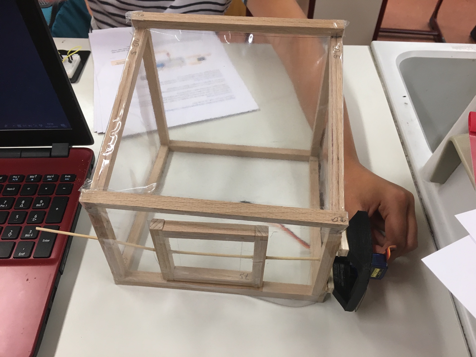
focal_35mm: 29
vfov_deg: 48.2
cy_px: 178
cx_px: 238
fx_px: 399
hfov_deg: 61.7
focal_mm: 4.15
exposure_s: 1/33
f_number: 2.2
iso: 50
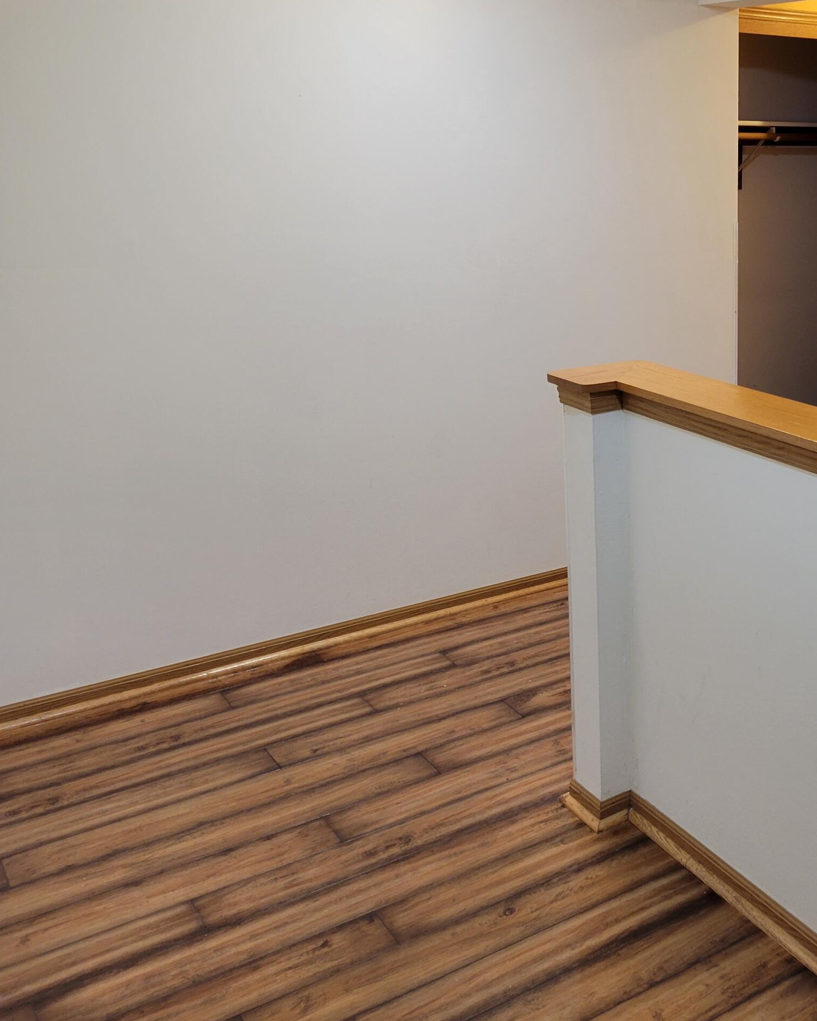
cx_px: 802
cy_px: 419
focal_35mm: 40
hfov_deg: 34.3
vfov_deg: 45.6
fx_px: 1209
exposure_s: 1/40
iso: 200
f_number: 1.8
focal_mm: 5.4
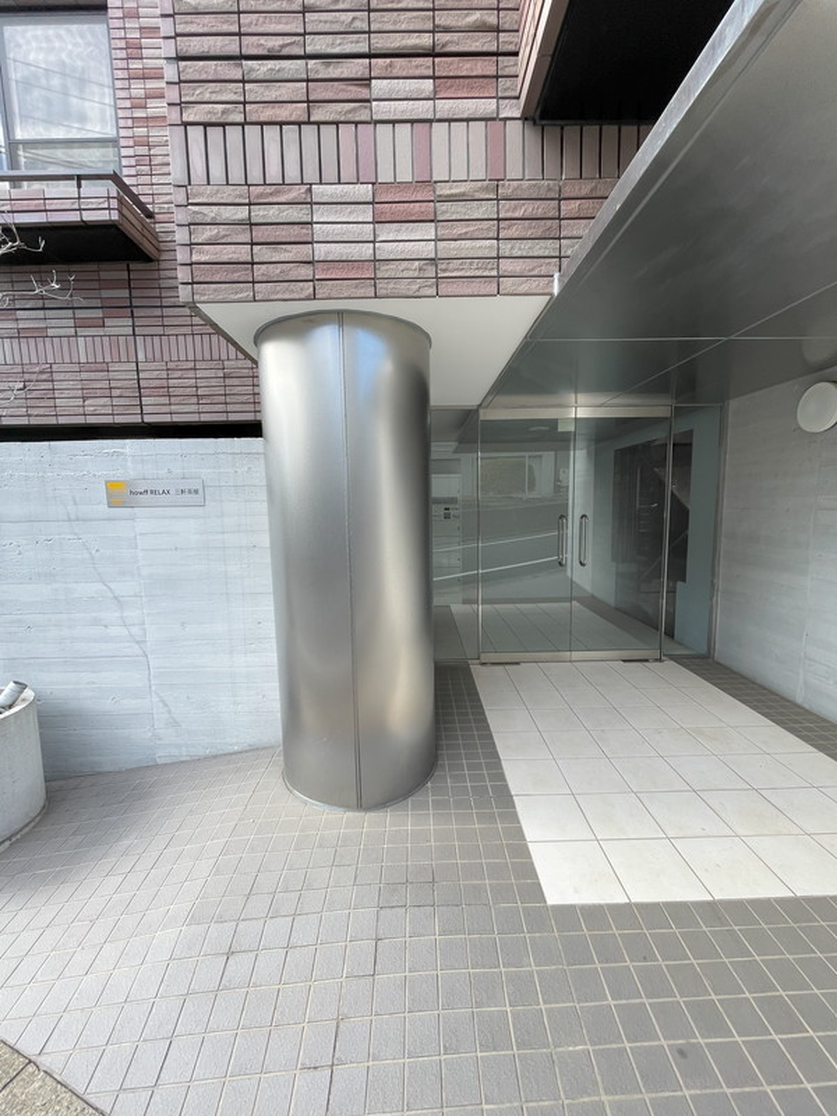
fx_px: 451
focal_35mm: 14
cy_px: 558
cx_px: 418
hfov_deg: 85.7
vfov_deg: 102.1
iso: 25
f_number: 2.4
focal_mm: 1.55
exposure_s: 1/156
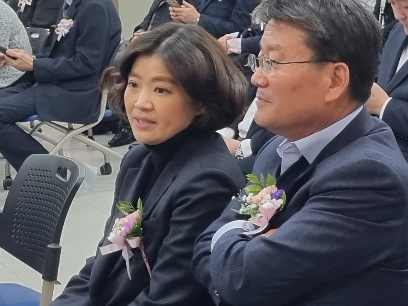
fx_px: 1261
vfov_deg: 13.8
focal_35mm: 107
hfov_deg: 17.4
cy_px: 89
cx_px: 503
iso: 200
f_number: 1.8
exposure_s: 1/120
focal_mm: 5.4
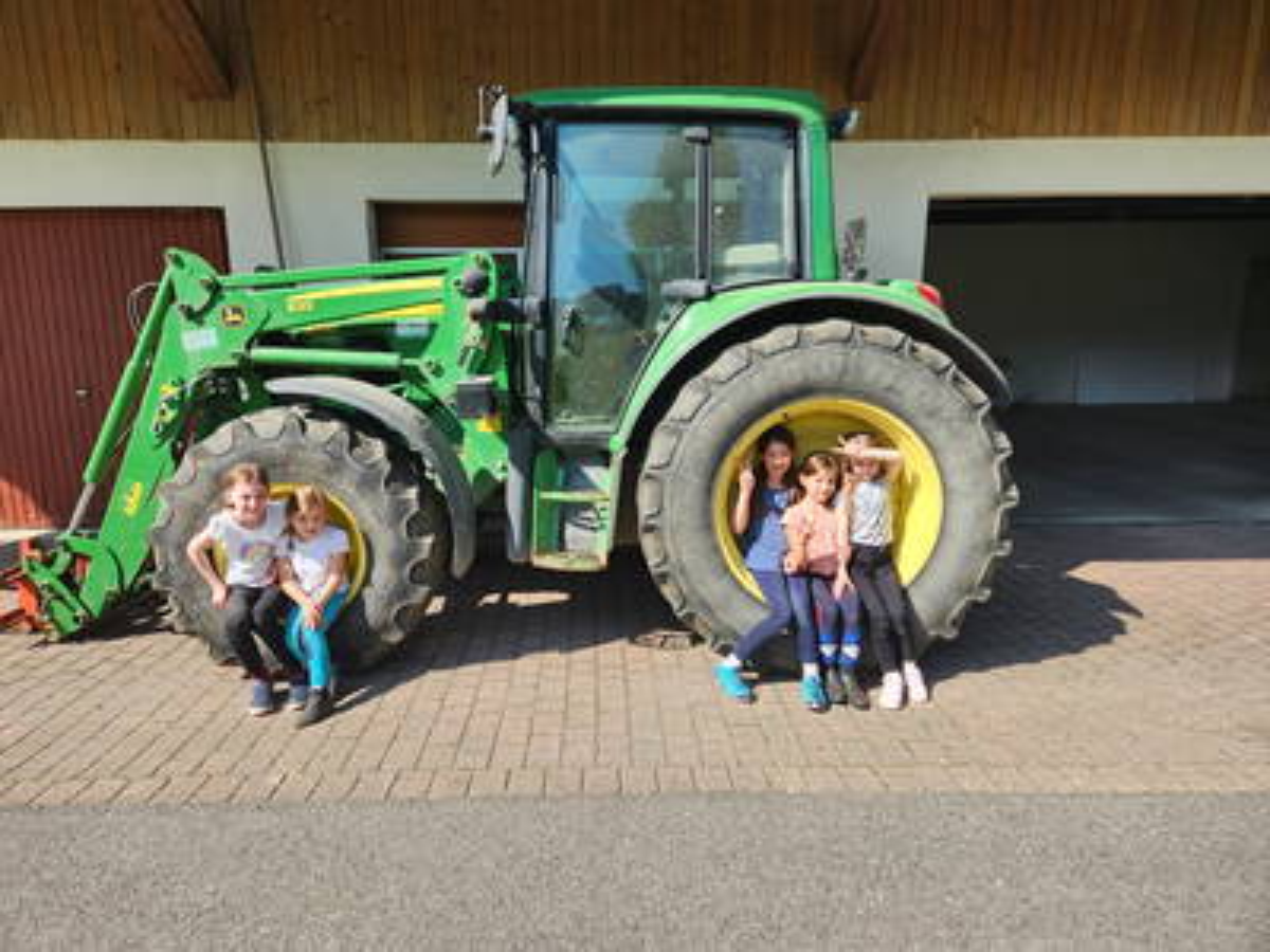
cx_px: 635
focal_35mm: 23
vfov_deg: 58.9
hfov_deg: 73.9
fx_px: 844
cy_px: 476
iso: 20
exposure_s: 1/703
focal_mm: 5.4
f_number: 1.8
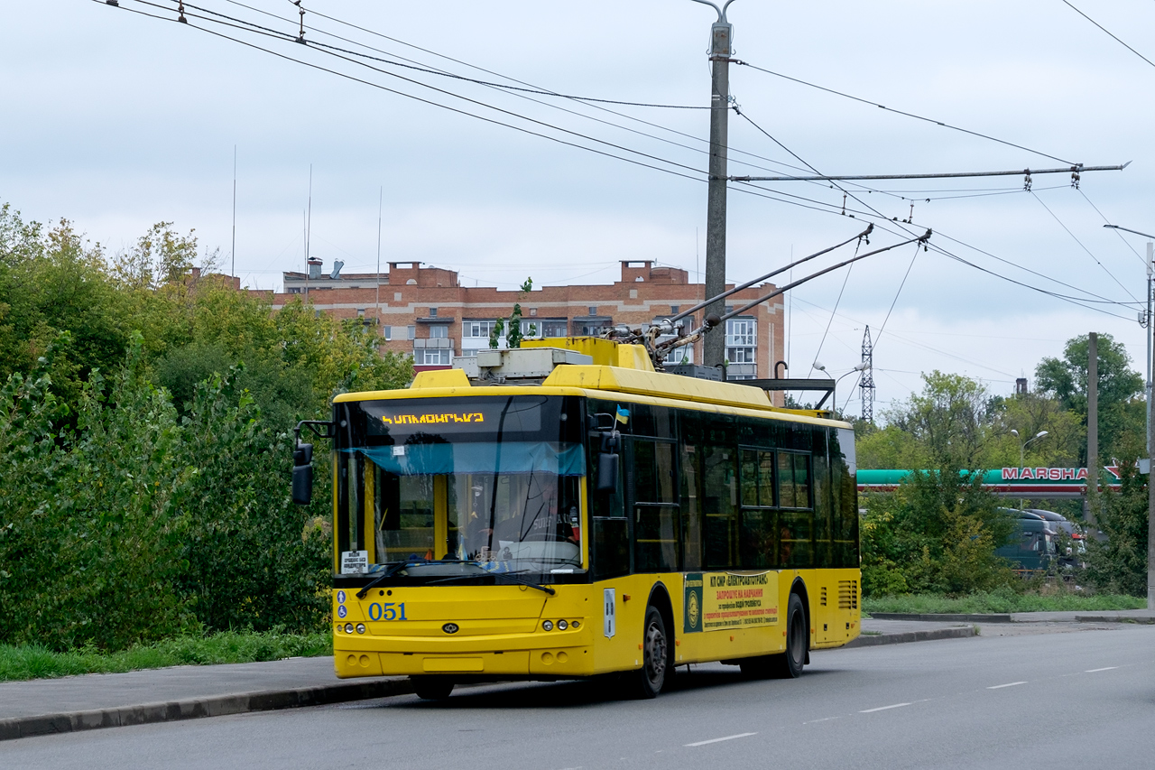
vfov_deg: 14.5
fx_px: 3015
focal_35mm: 94
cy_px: 385
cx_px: 578
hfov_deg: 21.7
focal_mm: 62.4
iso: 200
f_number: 5.6
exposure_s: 1/250
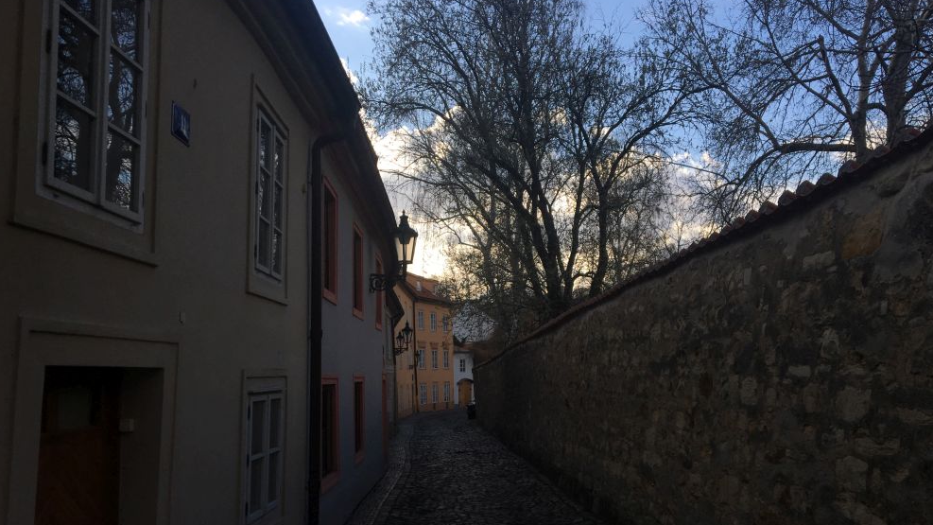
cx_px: 461
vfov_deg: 36.4
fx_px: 792
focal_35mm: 32
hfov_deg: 61.0
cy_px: 341
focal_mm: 4.15
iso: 25
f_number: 2.2
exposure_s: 1/1012
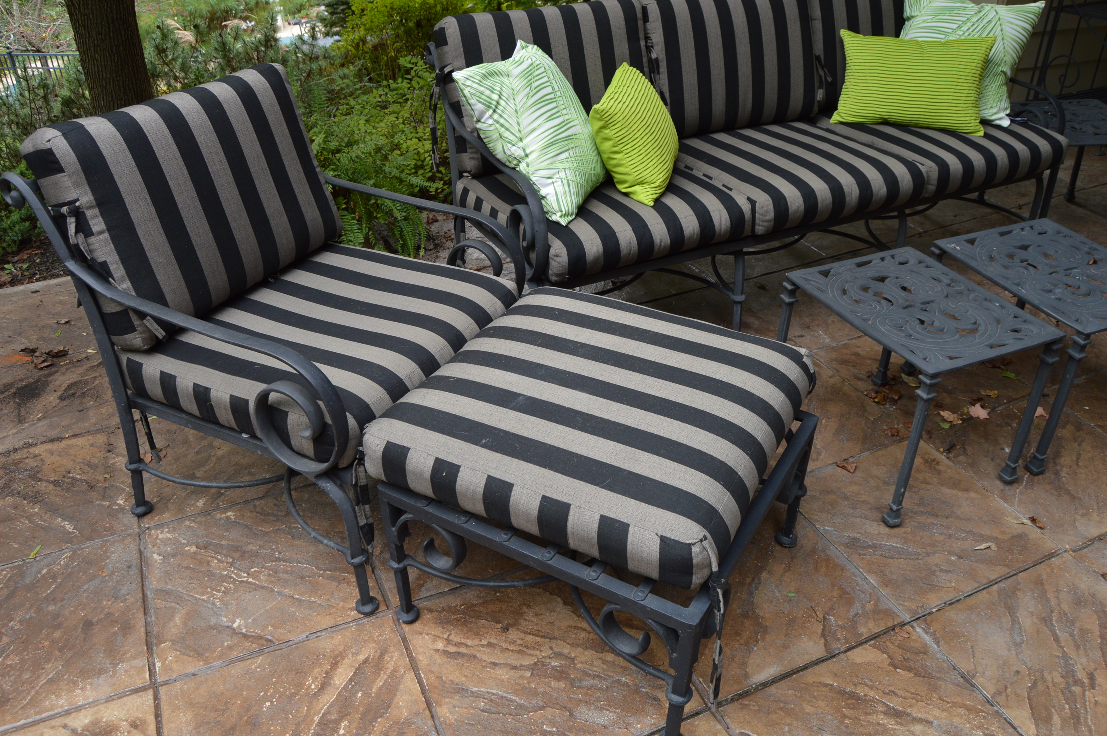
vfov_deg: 47.8
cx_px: 554
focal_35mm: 27
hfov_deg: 67.4
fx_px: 830
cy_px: 368
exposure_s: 1/125
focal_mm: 18
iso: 400
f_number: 5.6
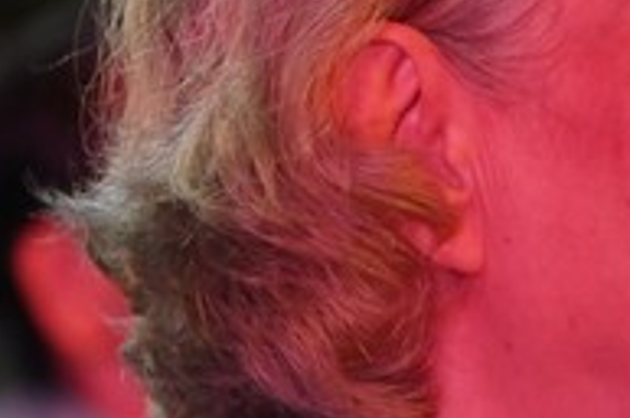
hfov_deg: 5.1
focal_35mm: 405
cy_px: 318
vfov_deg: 3.4
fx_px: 7076
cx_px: 715
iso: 2000
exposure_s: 1/80
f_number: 4
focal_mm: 120
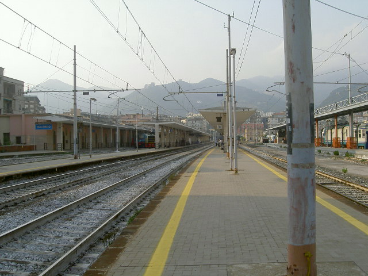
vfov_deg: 36.8
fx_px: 415
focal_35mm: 39
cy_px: 138
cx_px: 184
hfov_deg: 47.9
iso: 100
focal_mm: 8
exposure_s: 1/625
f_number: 4.7
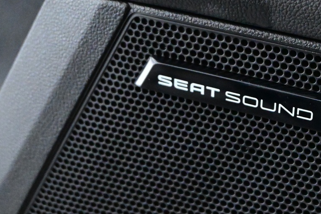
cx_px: 281
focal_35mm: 105
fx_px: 937
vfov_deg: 13.0
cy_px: 82
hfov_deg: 19.1
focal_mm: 33
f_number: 5
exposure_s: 1/50
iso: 10000
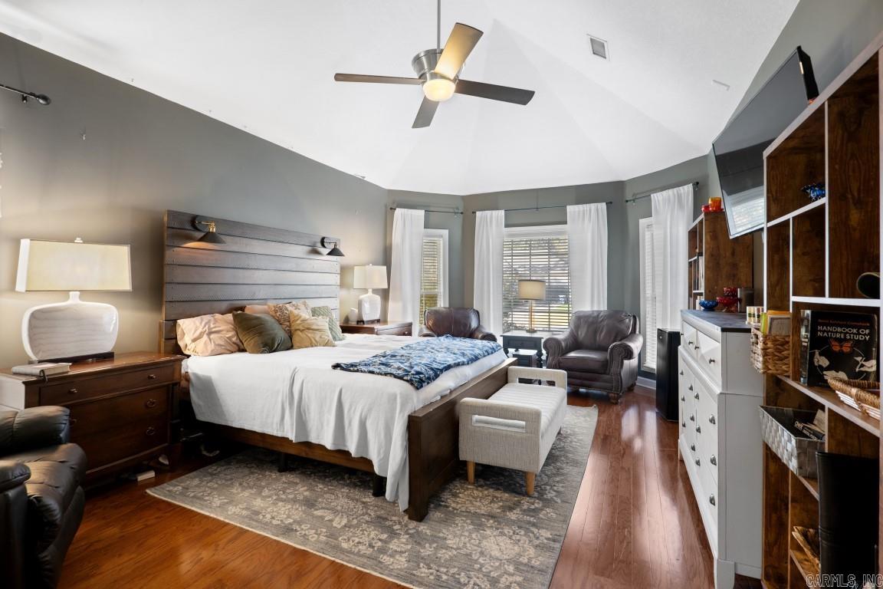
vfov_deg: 73.7
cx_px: 442
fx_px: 392
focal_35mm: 16
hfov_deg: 96.7
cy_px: 294
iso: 1250
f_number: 5.6
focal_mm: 16
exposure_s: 1/6
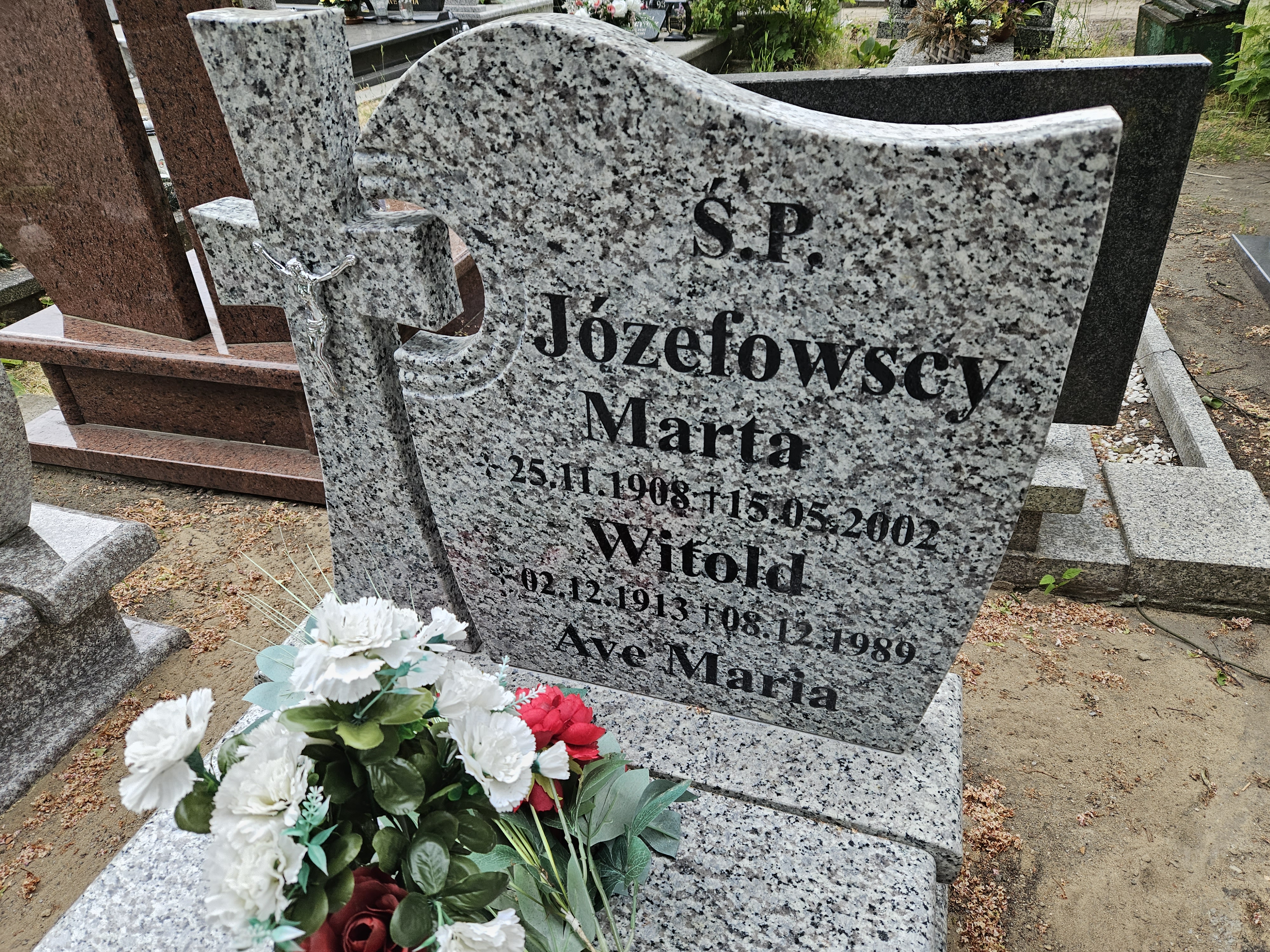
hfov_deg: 73.9
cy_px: 476
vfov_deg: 58.9
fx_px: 844
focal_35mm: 23
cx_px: 635
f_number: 1.8
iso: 50
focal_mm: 5.4
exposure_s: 1/180
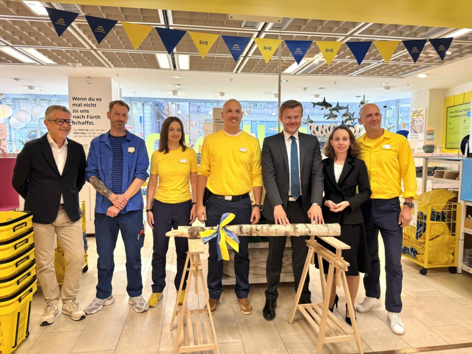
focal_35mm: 24
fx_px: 327
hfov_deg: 71.6
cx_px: 236
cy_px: 177
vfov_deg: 56.8
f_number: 1.78
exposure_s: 1/100
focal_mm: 6.76
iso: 100
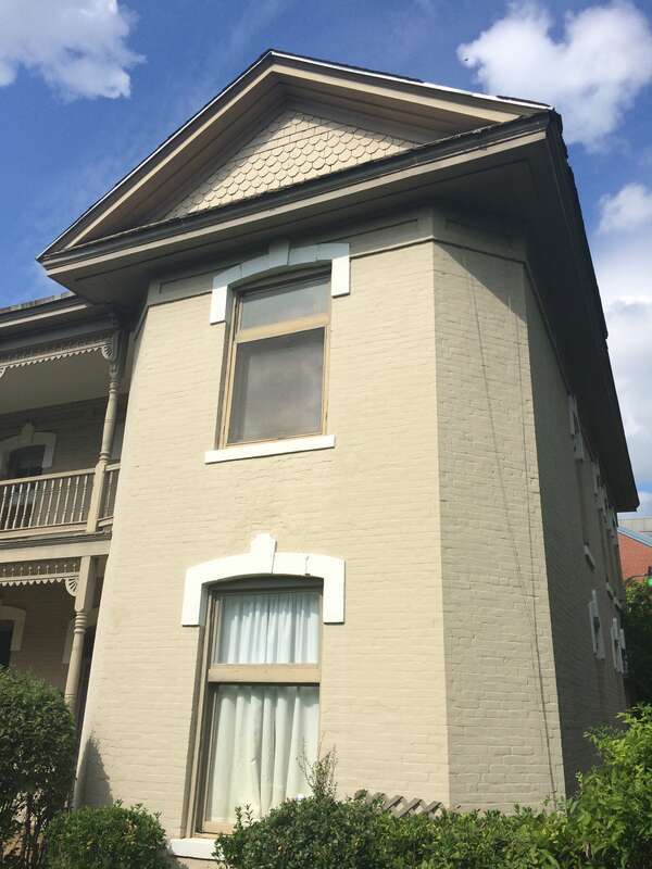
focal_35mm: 29
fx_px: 728
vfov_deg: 61.7
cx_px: 326
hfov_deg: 48.2
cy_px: 434
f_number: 2.2
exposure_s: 1/2740
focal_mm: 4.15
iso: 32
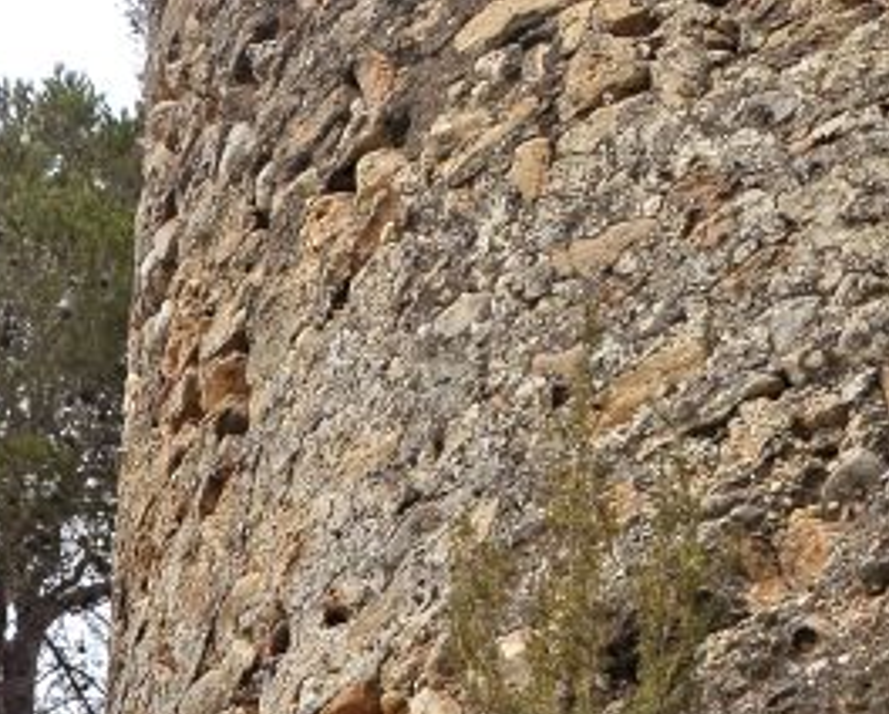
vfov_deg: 15.4
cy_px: -44
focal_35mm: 98
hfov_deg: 19.5
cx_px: 546
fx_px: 2582
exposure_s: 1/320
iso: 320
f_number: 9
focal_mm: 18
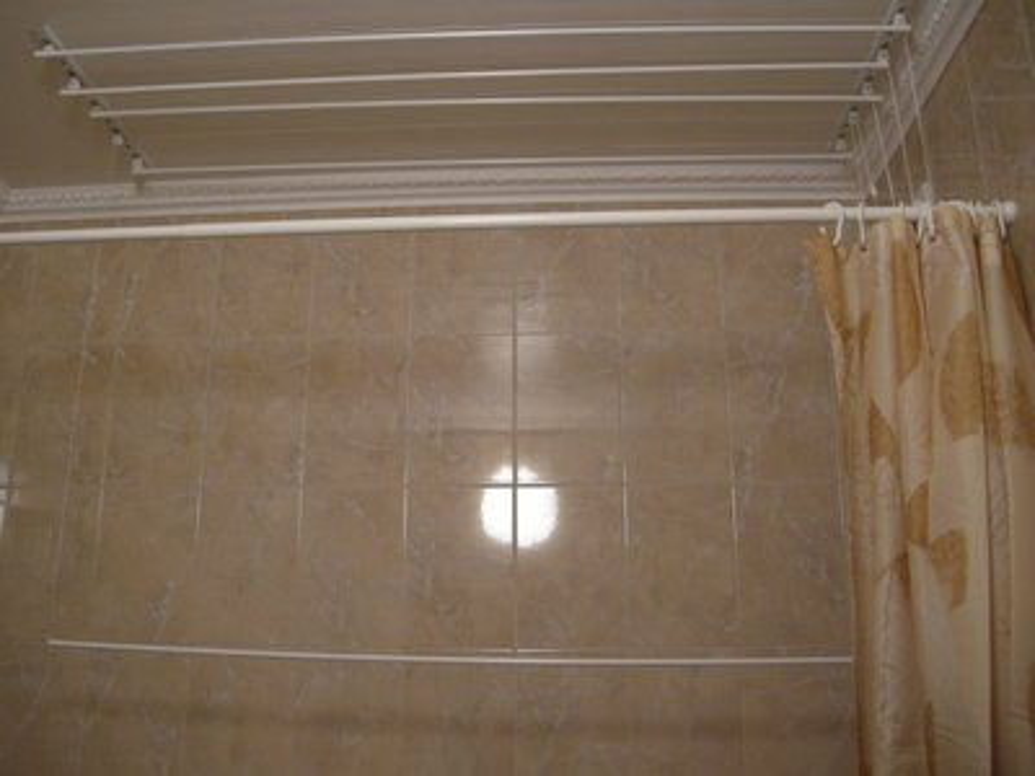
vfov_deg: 40.7
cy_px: 388
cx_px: 518
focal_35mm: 35
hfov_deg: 52.6
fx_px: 1046
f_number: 2.7
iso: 400
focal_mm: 7.5
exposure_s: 1/40.5
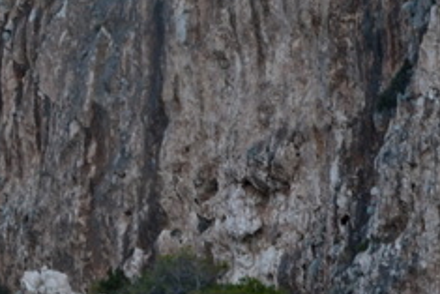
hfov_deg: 9.9
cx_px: -114
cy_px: 221
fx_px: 2495
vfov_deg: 6.7
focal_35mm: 204
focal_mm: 40
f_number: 10
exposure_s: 1/200
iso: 400
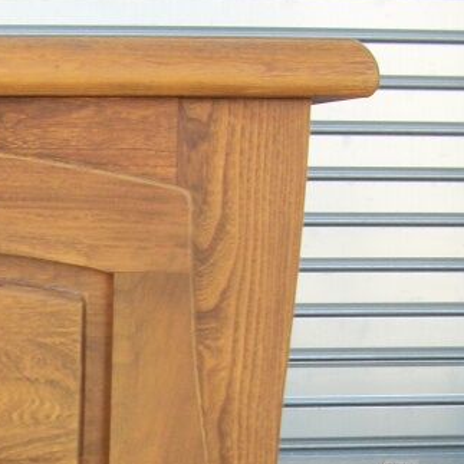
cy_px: 566
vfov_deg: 15.0
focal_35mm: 112
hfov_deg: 14.5
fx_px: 1698
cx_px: -224
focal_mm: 5.7
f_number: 2.9
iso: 80
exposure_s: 1/250
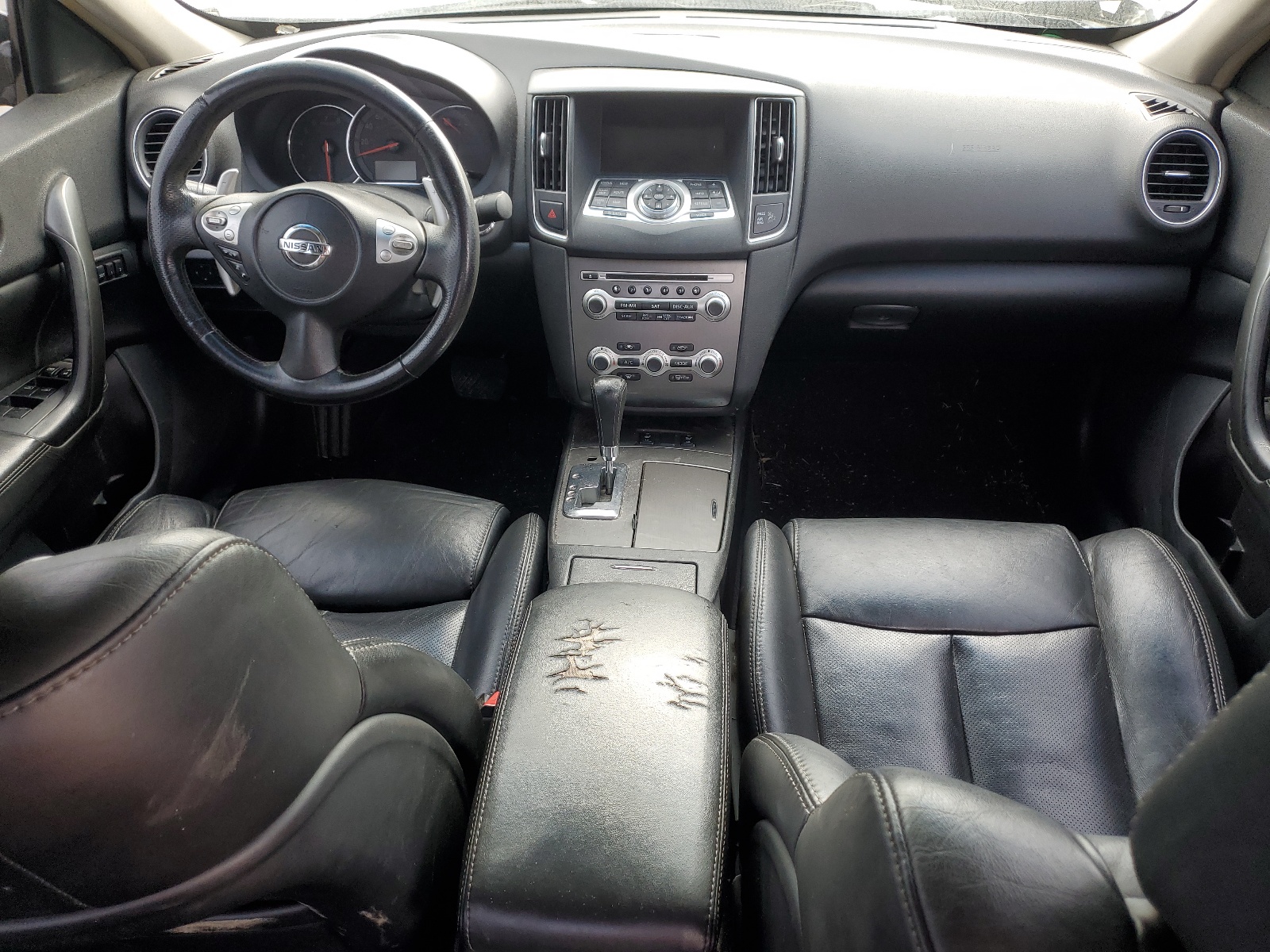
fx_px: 954
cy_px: 476
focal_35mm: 26
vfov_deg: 53.1
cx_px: 635
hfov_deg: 67.3
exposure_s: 1/133
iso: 50
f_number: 1.5
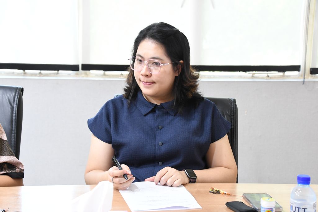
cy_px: 106
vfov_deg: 17.5
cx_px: 159
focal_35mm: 78
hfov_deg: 26.0
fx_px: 689
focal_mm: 52
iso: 1600
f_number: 6.3
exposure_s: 1/30
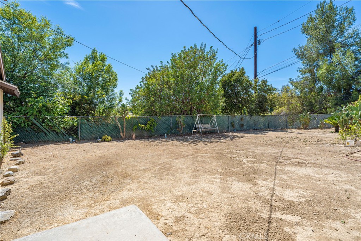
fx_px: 170
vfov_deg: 70.5
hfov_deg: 93.3
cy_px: 120
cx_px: 180
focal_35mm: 17
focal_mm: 17
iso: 125
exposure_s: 1/1000
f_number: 4.5
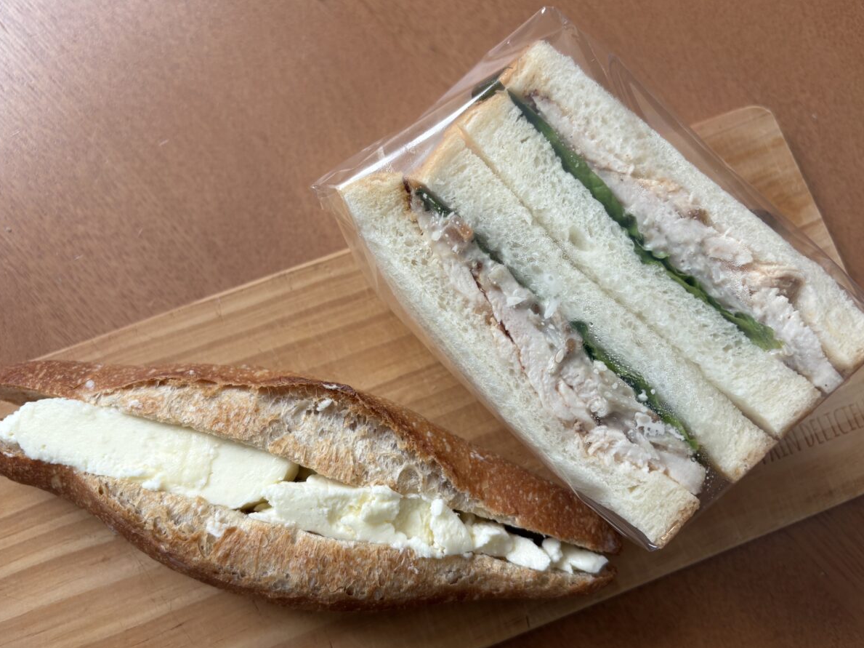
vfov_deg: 49.7
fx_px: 699
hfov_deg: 63.4
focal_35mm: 28
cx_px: 411
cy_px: 337
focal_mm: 5.96
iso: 50
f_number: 1.6
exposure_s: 1/122
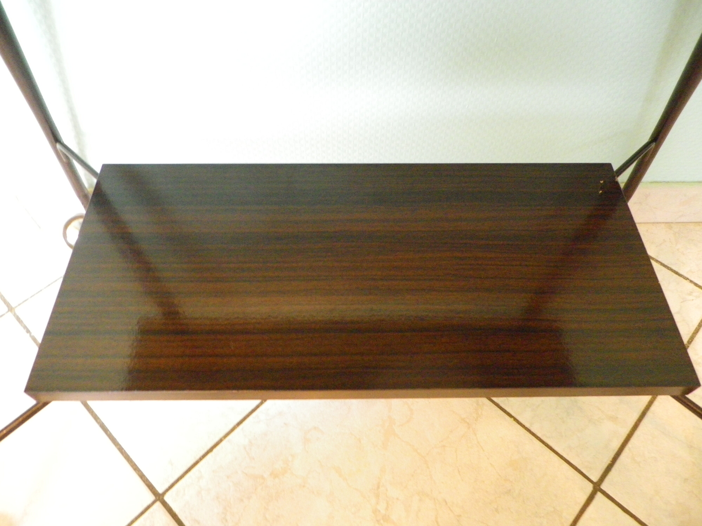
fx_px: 568
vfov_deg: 49.7
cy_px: 263
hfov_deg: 63.4
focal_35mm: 28
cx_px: 351
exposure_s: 1/13
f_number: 2.6
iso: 800
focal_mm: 4.9
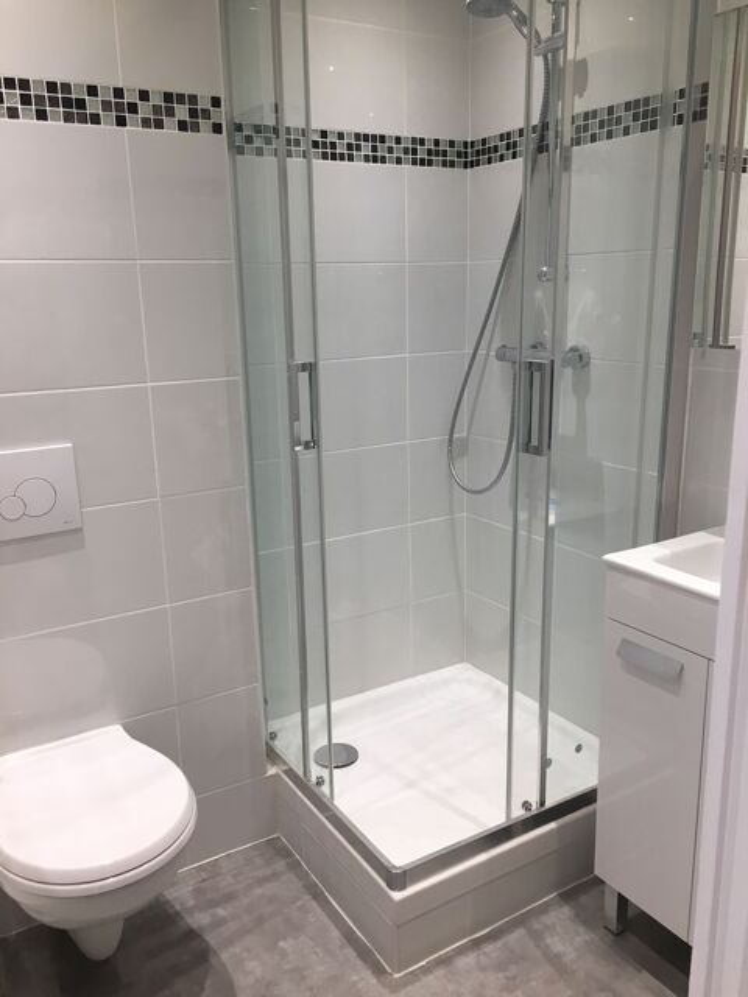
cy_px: 498
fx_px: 836
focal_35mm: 29
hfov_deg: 48.2
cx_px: 374
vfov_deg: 61.7
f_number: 2.2
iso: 32
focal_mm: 4.15
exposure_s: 1/33
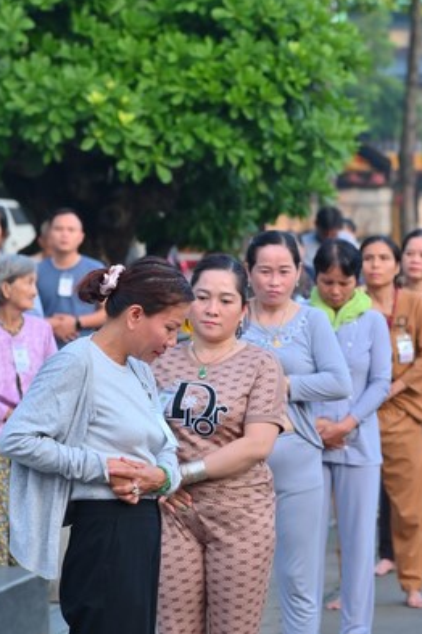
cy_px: 410
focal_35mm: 198
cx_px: 338
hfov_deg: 6.9
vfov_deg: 10.4
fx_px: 3487
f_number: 5.6
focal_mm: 120
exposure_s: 1/125
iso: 200
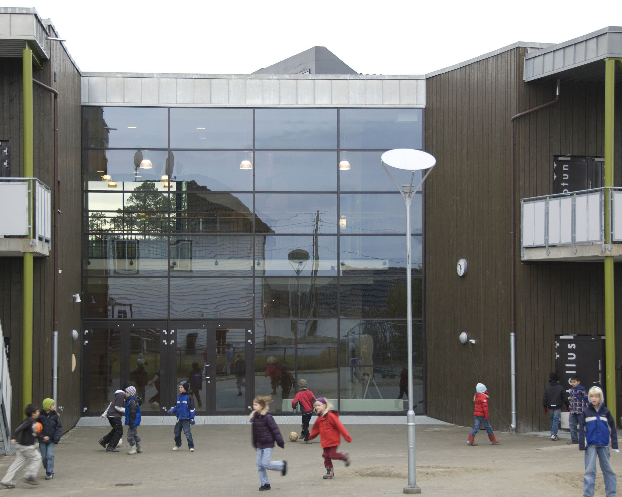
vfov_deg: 18.1
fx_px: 1565
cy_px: 249
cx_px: 286
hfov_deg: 22.5
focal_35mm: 85
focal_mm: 50
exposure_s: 1/80
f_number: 4.8
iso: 400
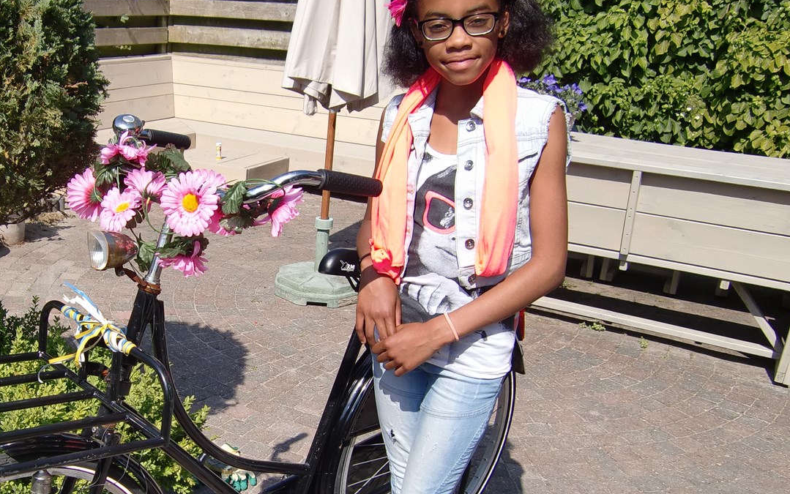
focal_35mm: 44
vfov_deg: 29.1
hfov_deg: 44.1
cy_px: 324
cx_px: 222
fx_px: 948
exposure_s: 1/200
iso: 64
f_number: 7
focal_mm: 4.9
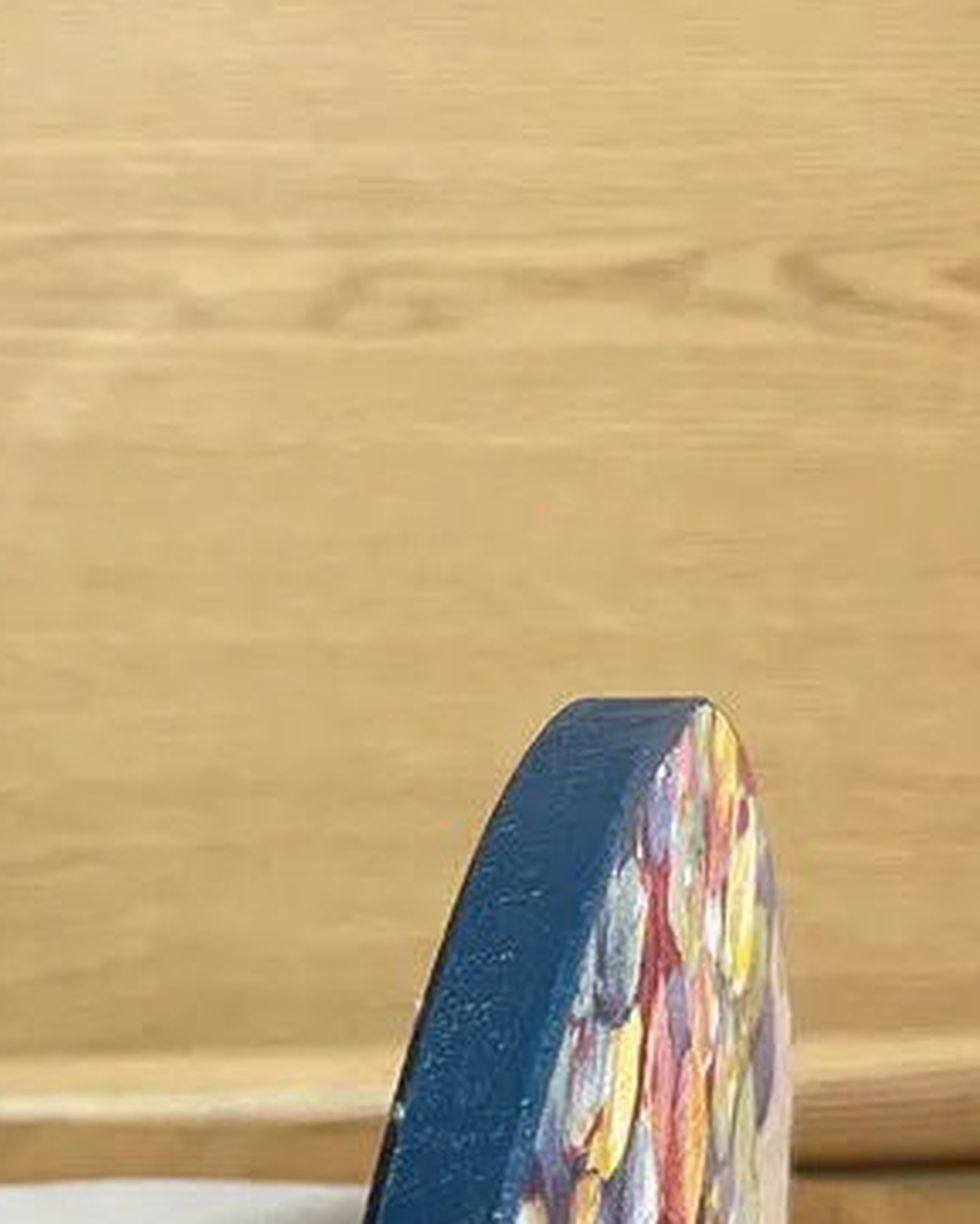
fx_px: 2718
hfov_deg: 18.6
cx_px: -373
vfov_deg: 24.3
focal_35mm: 75
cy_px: 1199
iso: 160
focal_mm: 4.2
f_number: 1.6
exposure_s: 1/60
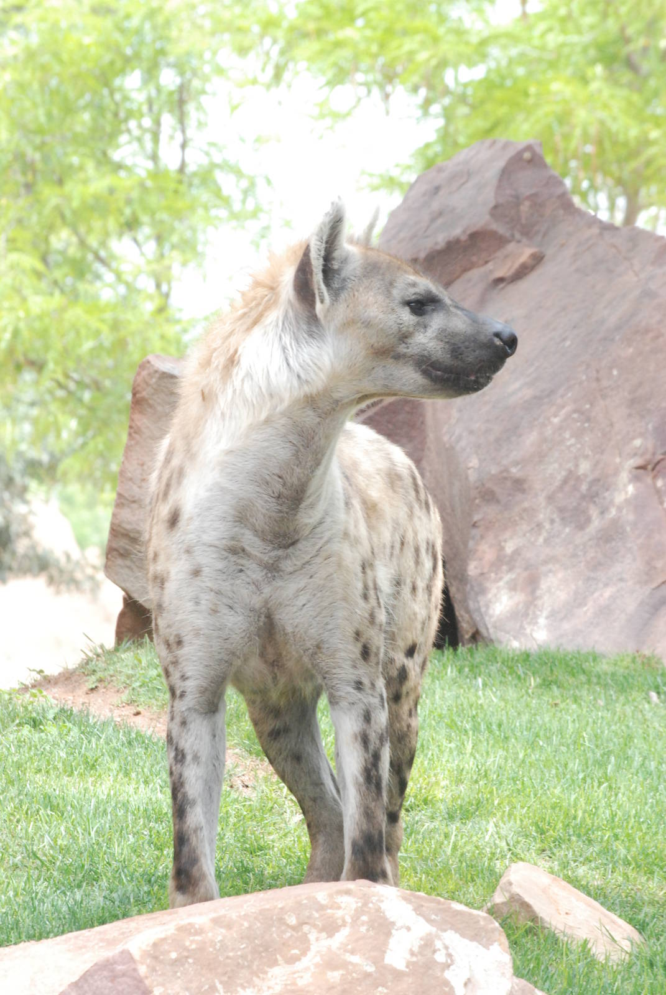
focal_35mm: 292
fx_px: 8094
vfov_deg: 7.0
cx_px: 333
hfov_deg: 4.7
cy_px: 498
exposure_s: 1/160
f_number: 18
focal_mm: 195
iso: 1600
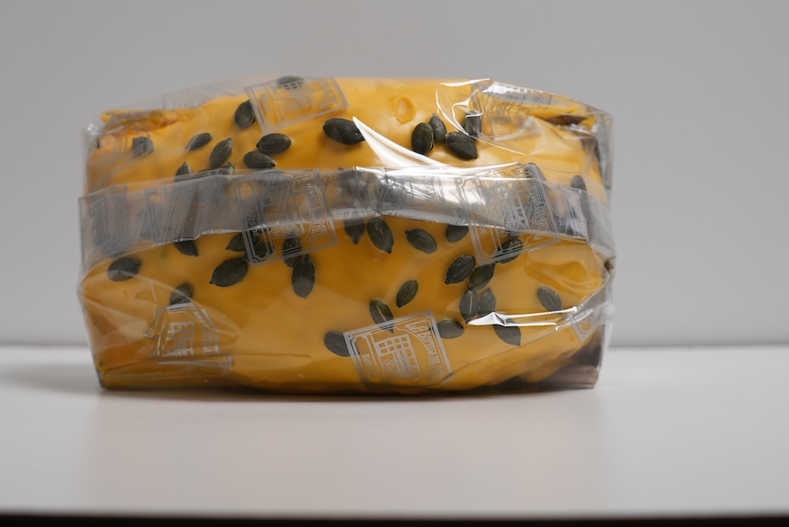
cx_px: 367
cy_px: 209
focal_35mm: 135
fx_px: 2960
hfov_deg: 15.2
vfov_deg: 10.2
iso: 160
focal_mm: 72
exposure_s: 1/160
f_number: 4
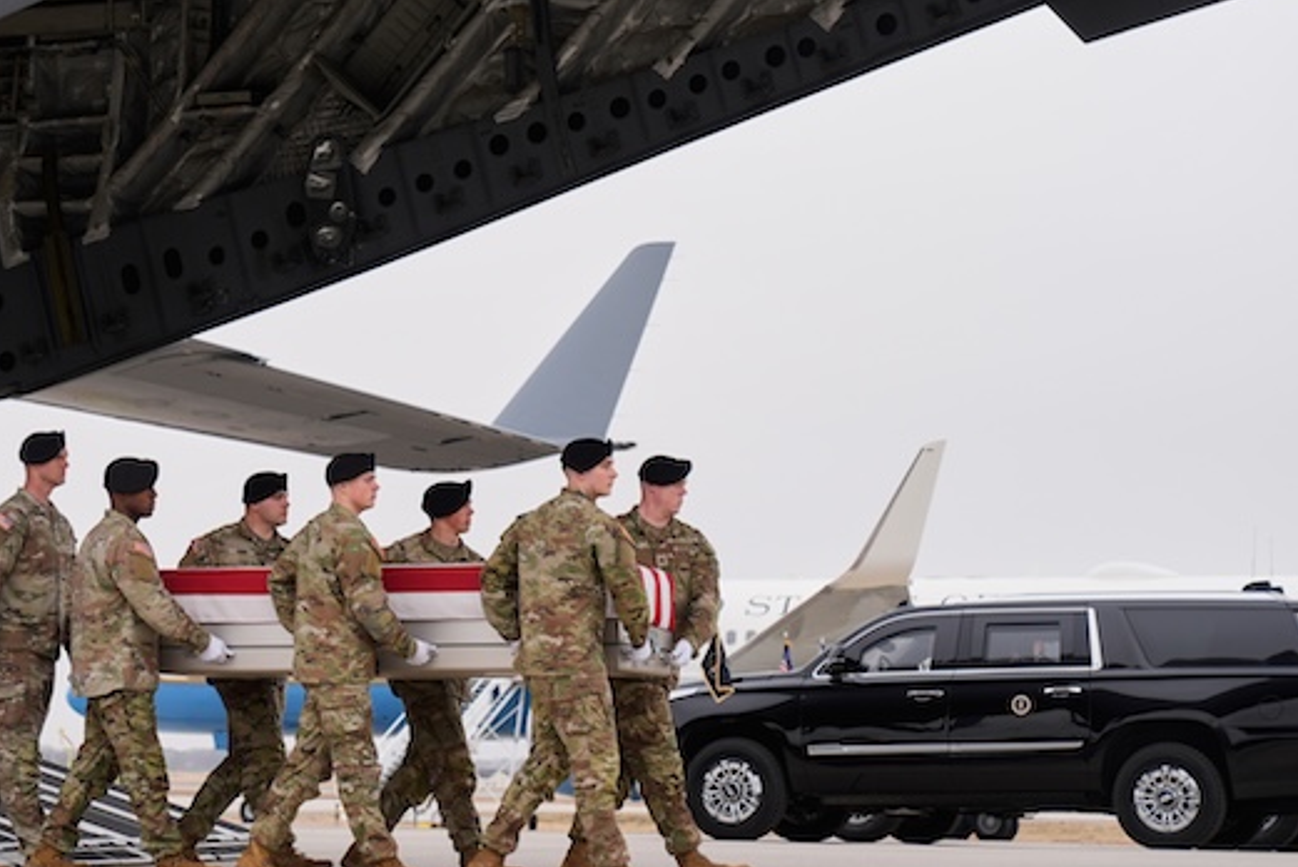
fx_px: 3391
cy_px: 358
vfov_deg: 14.6
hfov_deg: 21.6
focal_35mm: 94
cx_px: 496
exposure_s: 1/1250
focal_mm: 70
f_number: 3.5
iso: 320
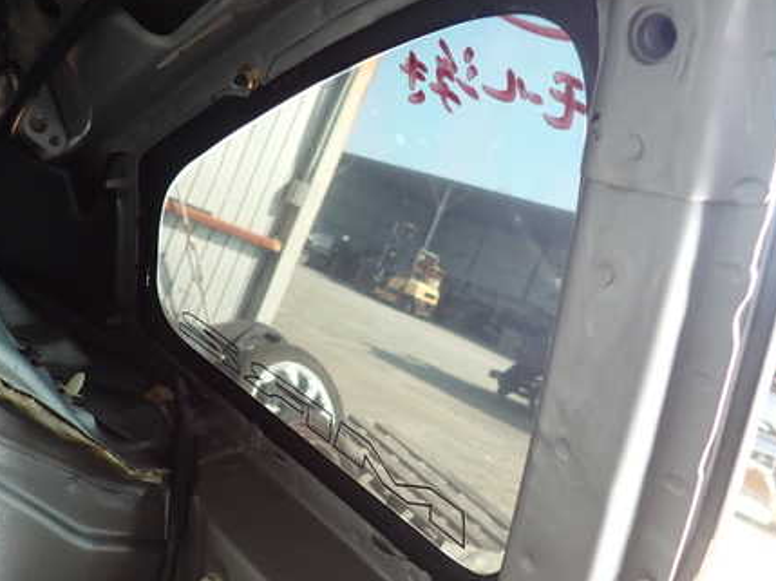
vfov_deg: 40.6
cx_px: 360
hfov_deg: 52.6
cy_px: 281
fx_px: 784
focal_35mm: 35
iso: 200
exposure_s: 1/60
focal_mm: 4.5
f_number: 2
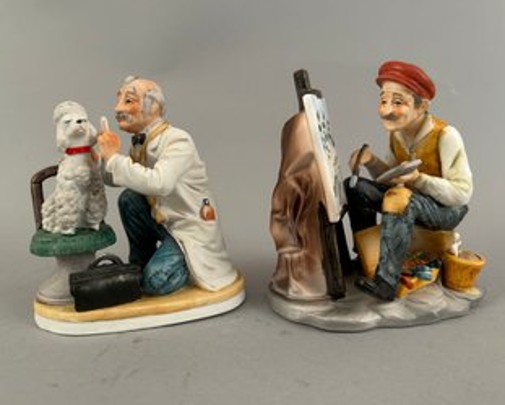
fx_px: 419
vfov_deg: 51.6
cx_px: 252
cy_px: 199
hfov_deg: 62.2
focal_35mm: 28
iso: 100
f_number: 1.5
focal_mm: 5.7
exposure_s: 1/60
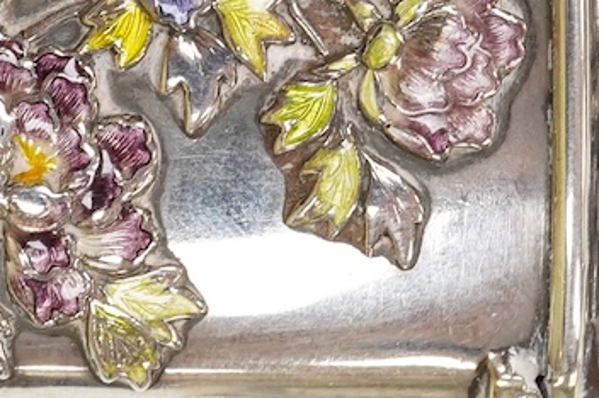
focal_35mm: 144
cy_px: 85
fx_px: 2394
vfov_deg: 9.5
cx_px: 220
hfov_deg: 14.2
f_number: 14
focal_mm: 30
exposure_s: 1/100
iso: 2500
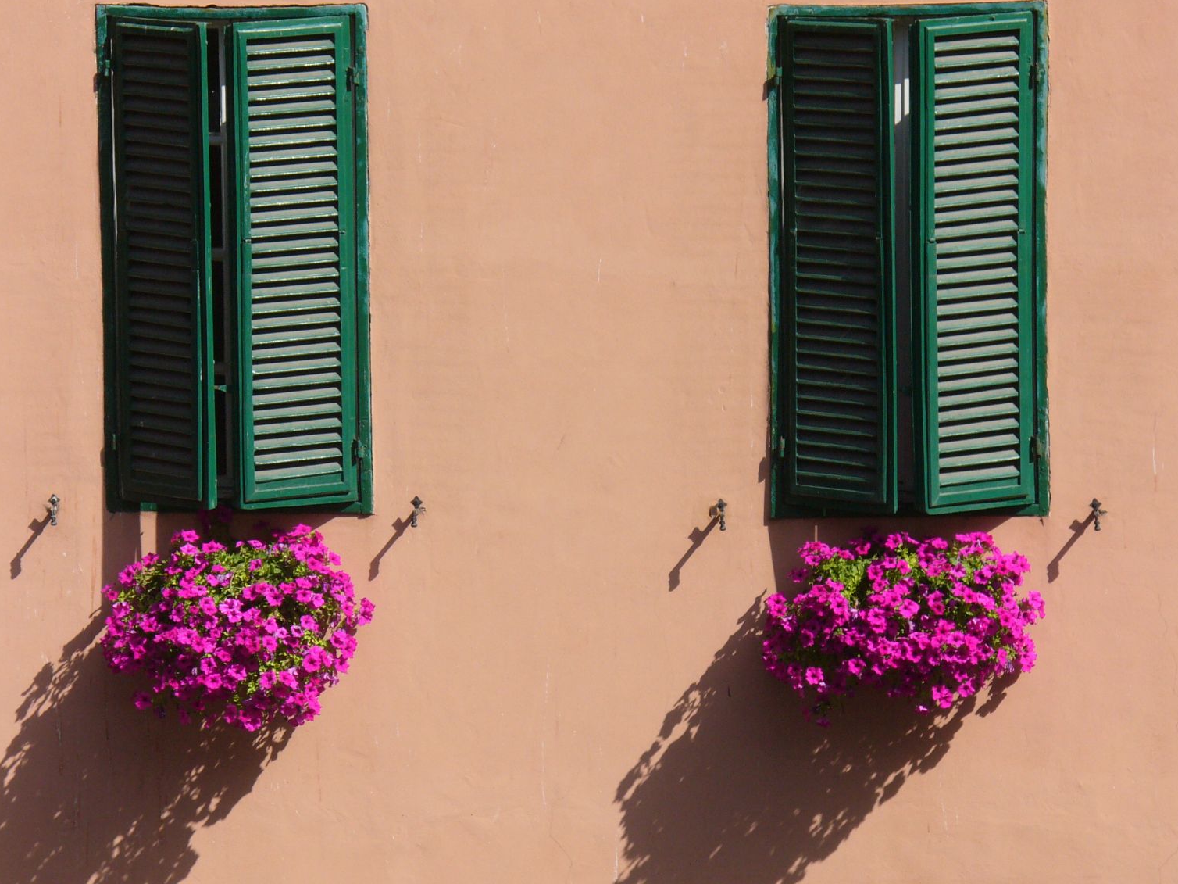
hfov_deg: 12.7
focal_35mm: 156
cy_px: 416
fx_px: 5309
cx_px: 596
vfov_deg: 9.5
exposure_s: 1/250
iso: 100
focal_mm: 24.3
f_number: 7.8
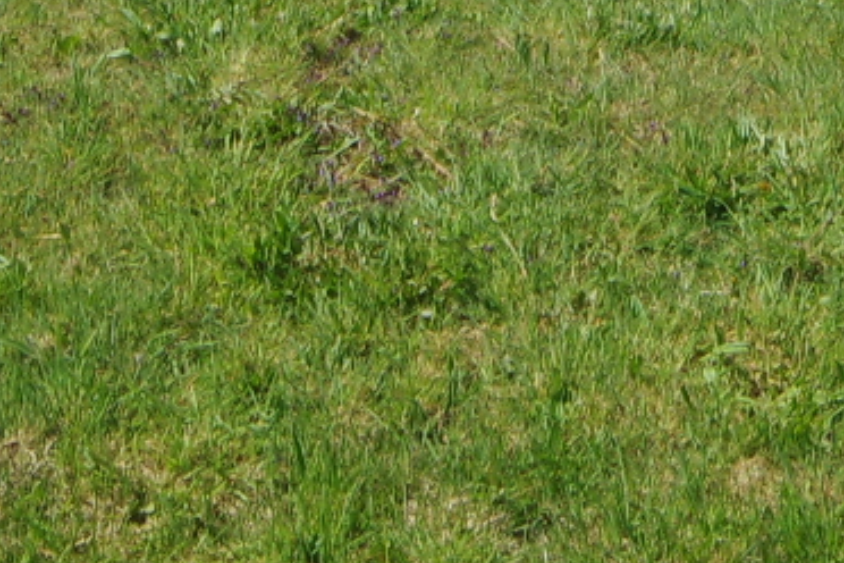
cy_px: -713
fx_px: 3751
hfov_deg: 12.8
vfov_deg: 8.0
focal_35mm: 160
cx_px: 728
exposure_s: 1/60
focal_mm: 21
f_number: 20
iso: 200
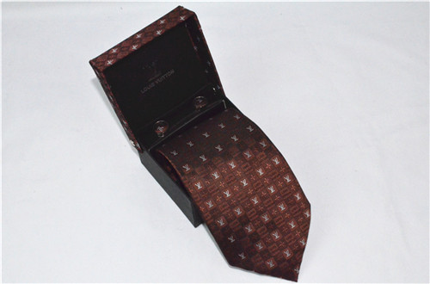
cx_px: 215
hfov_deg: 33.5
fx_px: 714
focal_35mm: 60
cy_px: 142
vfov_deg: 22.5
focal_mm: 40
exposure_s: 1/250
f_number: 29
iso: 6400
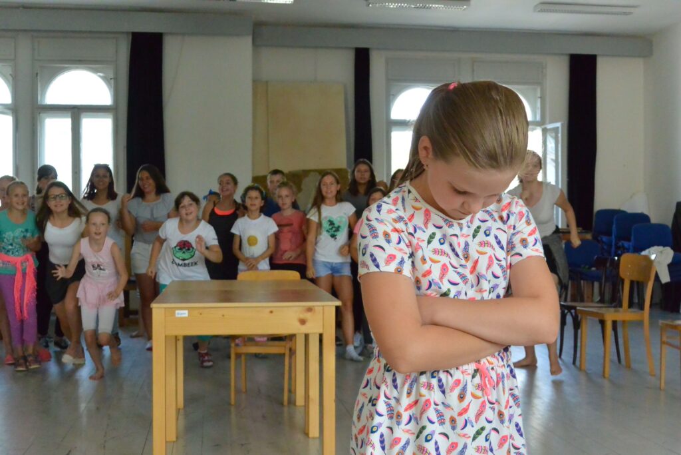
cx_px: 340
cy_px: 228
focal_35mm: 47
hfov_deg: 41.9
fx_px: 889
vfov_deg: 28.7
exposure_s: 1/320
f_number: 4.5
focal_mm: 17.5
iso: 1600
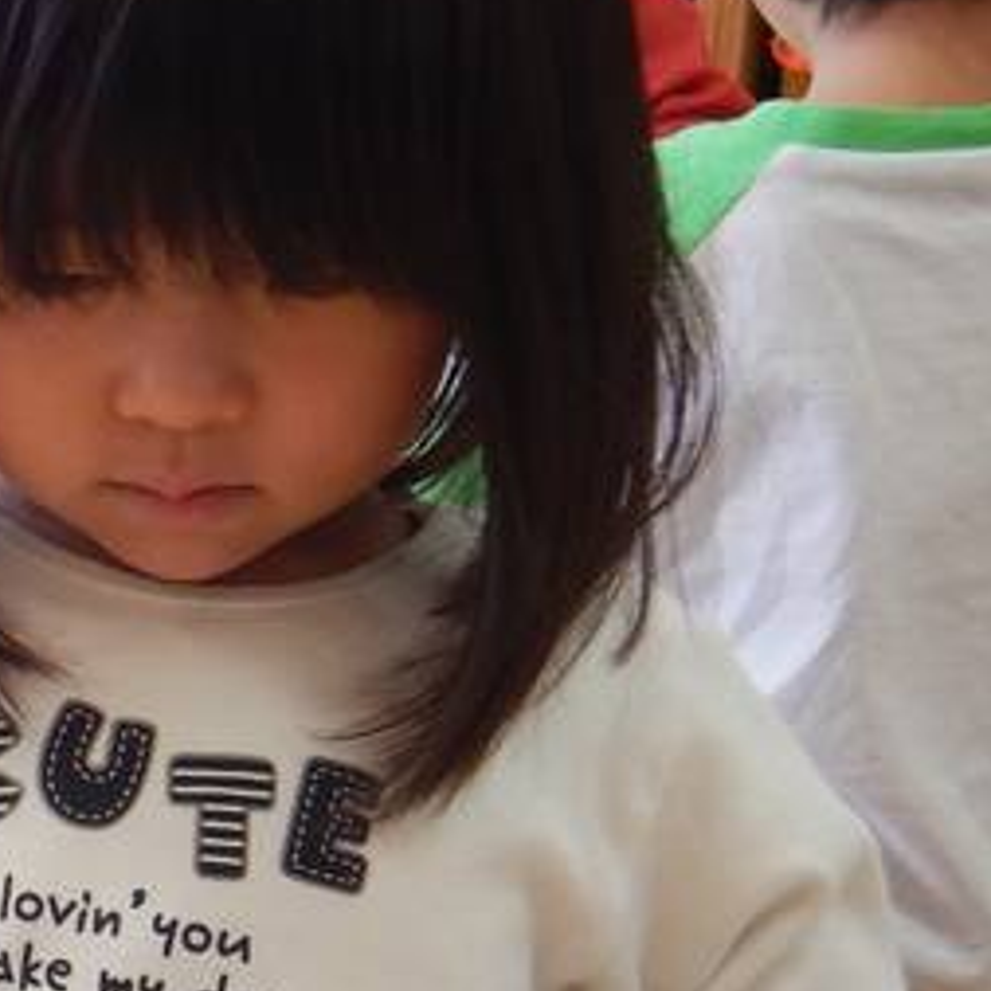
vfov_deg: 20.5
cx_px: -544
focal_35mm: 84
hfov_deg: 18.1
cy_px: 721
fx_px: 2721
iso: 125
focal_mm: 4.3
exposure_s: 1/60
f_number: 2.8
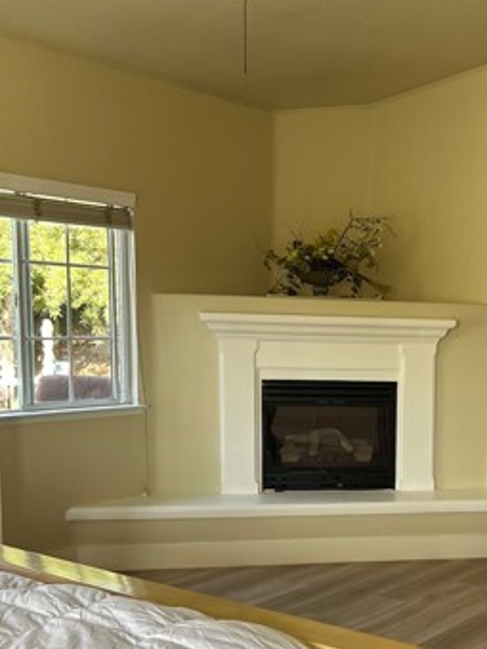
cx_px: 445
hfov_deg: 28.5
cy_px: 435
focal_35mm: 49
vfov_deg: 38.4
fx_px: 919
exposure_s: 1/121
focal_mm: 5.7
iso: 50
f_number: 1.5
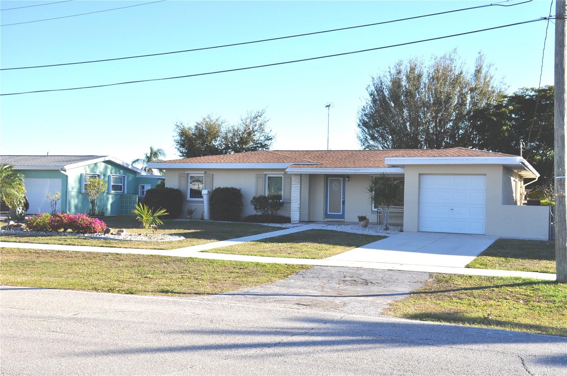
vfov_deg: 29.8
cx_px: 284
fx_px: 708
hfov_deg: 43.7
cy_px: 188
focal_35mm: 45
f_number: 9
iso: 200
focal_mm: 30
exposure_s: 1/320
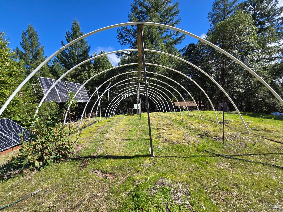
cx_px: 142
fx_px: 106
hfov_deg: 106.2
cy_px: 106
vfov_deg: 89.9
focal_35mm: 13
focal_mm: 2.2
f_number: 2.2
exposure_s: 1/1384
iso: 50
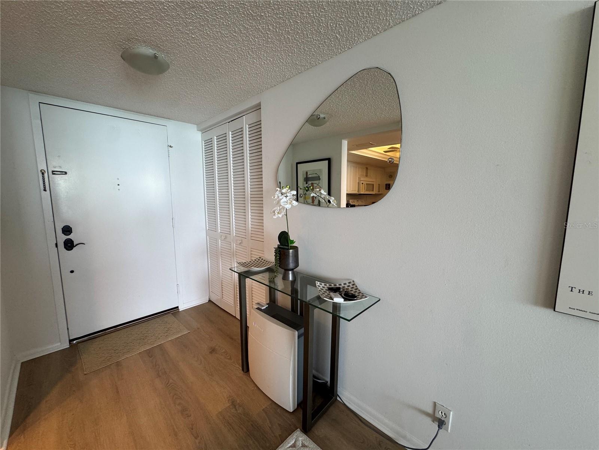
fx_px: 242
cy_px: 225
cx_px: 300
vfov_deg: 85.7
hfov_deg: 102.1
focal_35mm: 14
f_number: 2.2
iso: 200
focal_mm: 2.22
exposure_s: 1/120
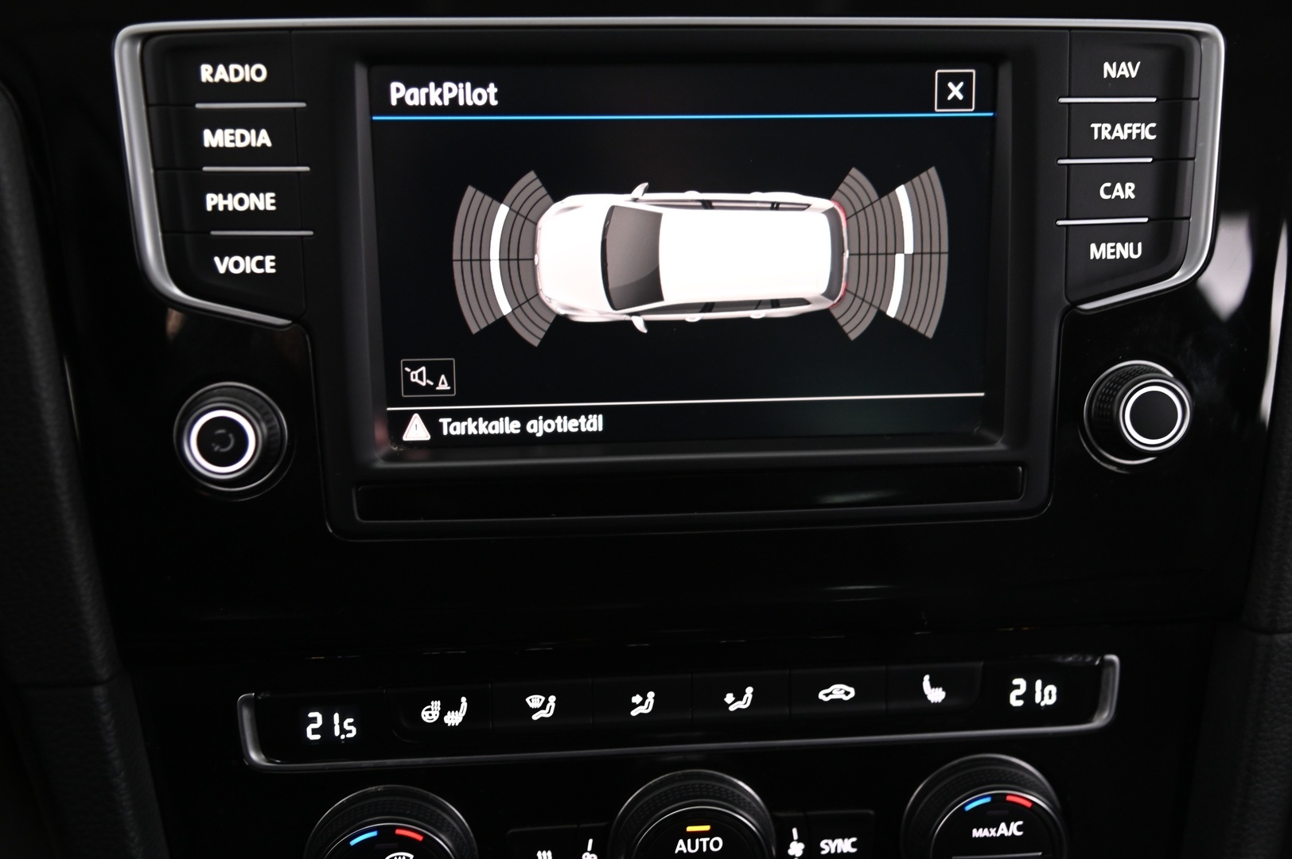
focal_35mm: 48
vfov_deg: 28.0
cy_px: 430
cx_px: 646
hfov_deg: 41.1
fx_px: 1721
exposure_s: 1/20
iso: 2000
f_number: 4
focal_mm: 48
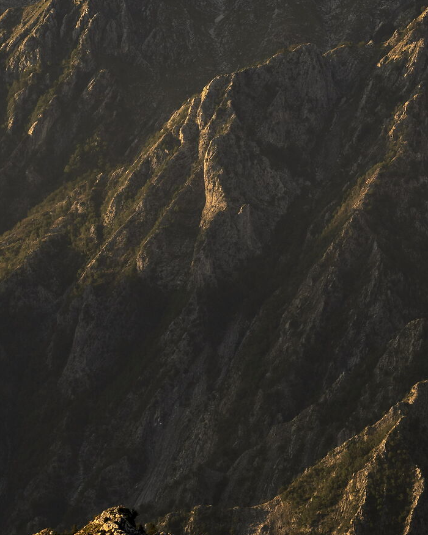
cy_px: 63
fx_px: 6116
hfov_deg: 4.0
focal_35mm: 386
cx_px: 322
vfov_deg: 5.0
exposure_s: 1/60
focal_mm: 150
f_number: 11
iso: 100
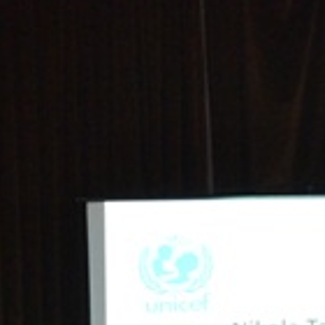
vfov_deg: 10.1
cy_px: 468
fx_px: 1795
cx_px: 200
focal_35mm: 169
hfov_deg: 10.3
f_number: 4.5
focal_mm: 29
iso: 3200
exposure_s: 1/60
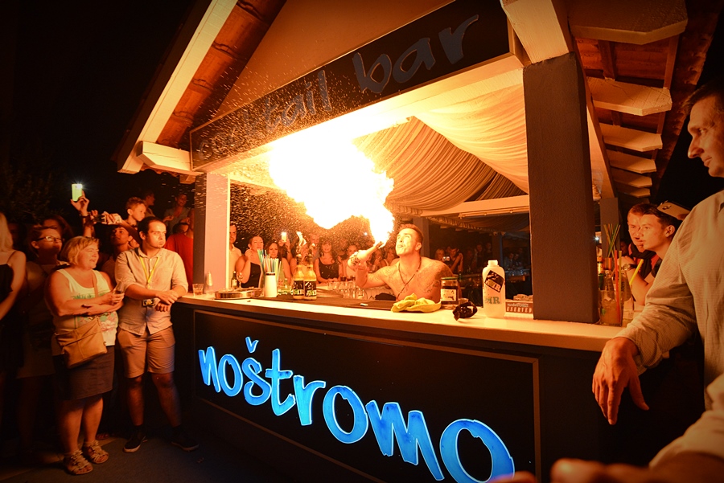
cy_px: 242
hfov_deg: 93.2
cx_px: 362
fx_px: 342
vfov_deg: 70.5
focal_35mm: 17
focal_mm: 17
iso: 2500
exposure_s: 1/400
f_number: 5.6
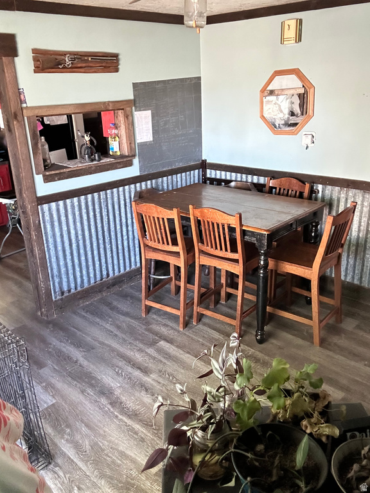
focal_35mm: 30
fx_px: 428
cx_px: 185
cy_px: 246
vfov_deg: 60.0
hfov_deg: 46.8
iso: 320
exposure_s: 1/40
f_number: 1.9
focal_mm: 2.69
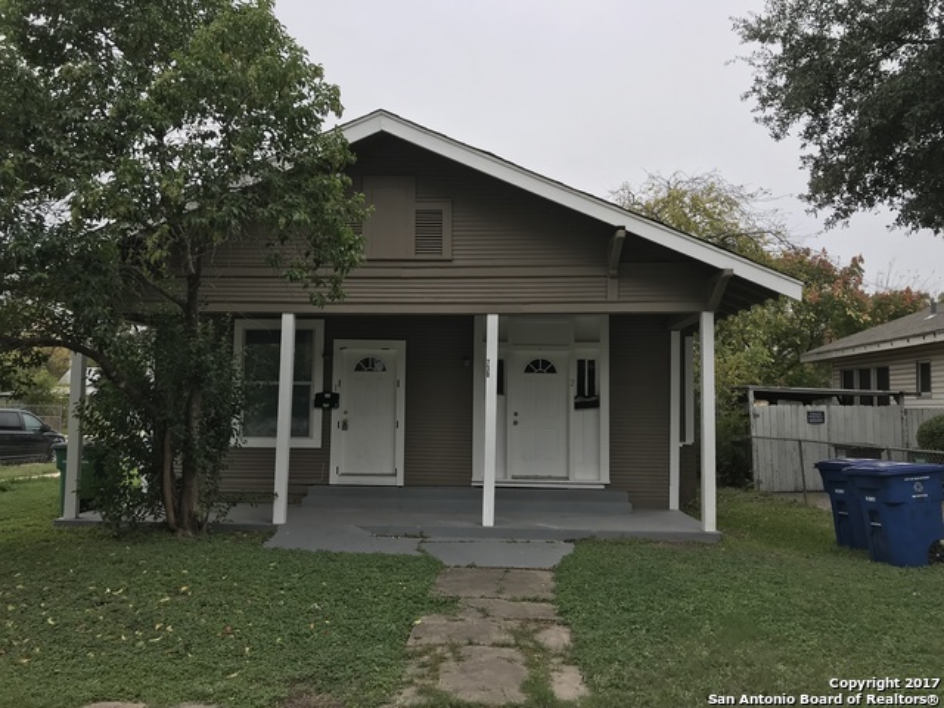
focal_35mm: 28
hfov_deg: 63.4
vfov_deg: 49.7
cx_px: 472
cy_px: 354
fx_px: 764
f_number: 1.8
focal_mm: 3.99
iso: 20
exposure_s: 1/847
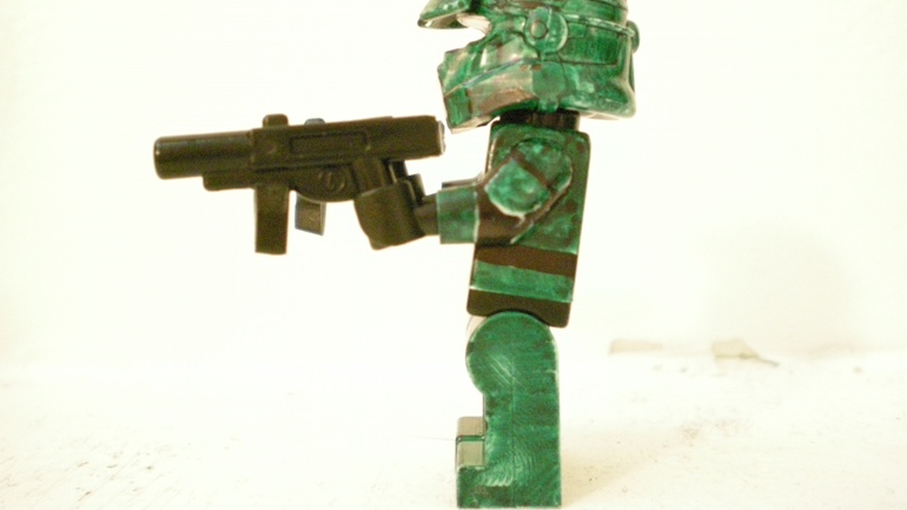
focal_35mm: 43
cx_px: 458
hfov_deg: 47.4
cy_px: 171
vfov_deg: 27.5
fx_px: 1034
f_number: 3.1
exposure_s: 1/5.6
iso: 800
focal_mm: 6.3
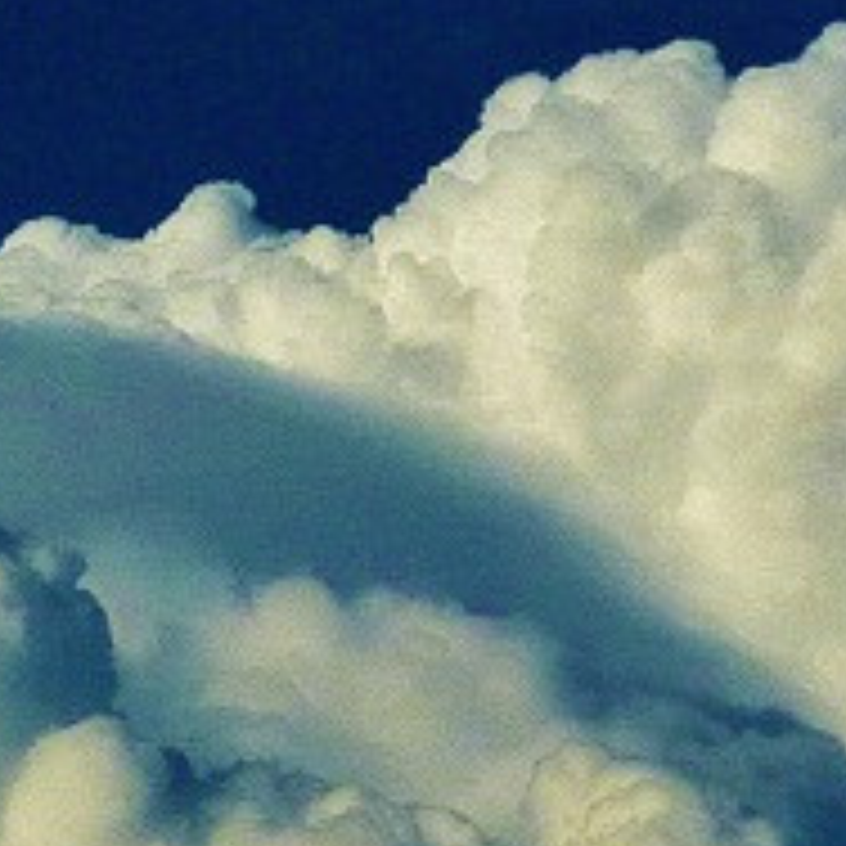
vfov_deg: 4.3
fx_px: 11198
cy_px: 410
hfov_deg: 4.3
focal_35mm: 405
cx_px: 508
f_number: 5.6
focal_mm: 12.8
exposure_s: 1/800
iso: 80
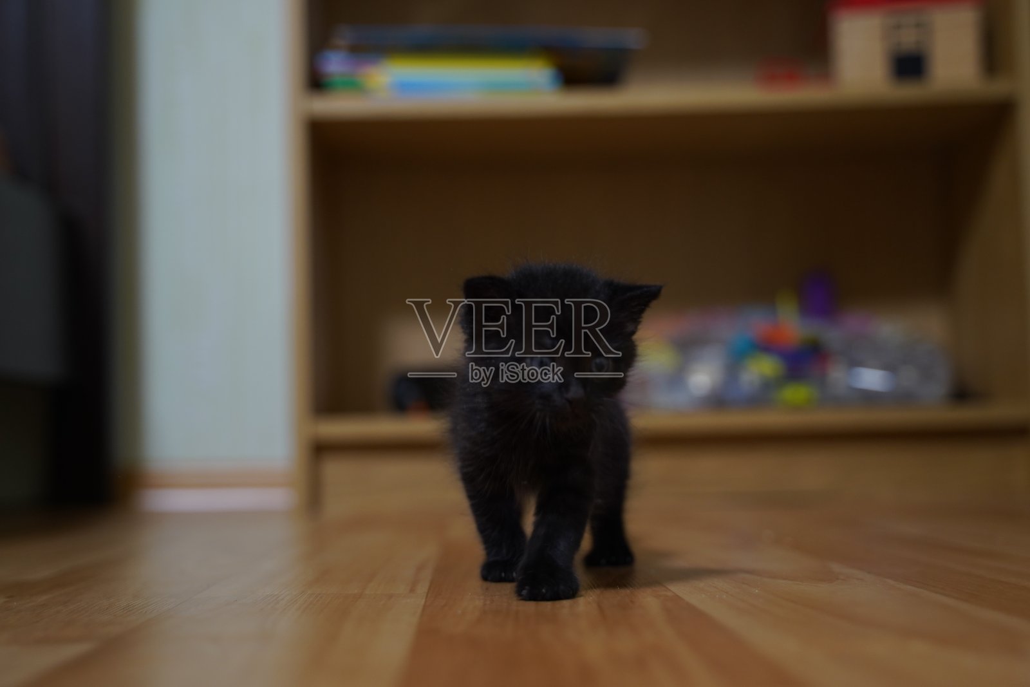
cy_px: 344
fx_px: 1288
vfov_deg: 29.9
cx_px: 515
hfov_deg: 43.6
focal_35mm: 45
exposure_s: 1/60
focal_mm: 45
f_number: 2.8
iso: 1000
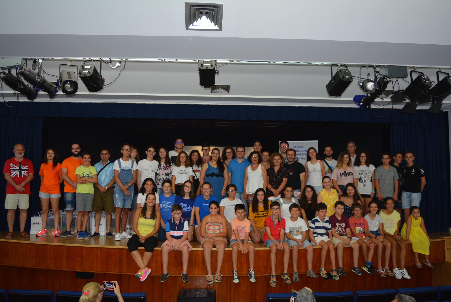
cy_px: 151
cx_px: 226
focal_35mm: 33
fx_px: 414
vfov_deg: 40.0
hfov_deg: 57.2
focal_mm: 22
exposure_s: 1/60
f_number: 3.8
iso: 450
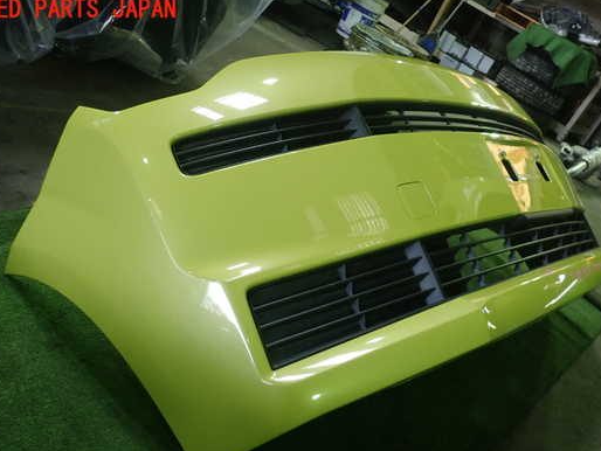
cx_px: 315
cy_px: 258
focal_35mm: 35
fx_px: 608
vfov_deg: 40.6
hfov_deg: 52.6
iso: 200
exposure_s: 1/40
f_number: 2.3
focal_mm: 5.5
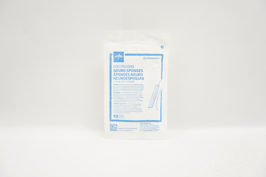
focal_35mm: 27
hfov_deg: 67.4
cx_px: 133
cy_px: 88
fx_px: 199
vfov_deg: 47.8
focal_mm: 18
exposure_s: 1/25
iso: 200
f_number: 7.1
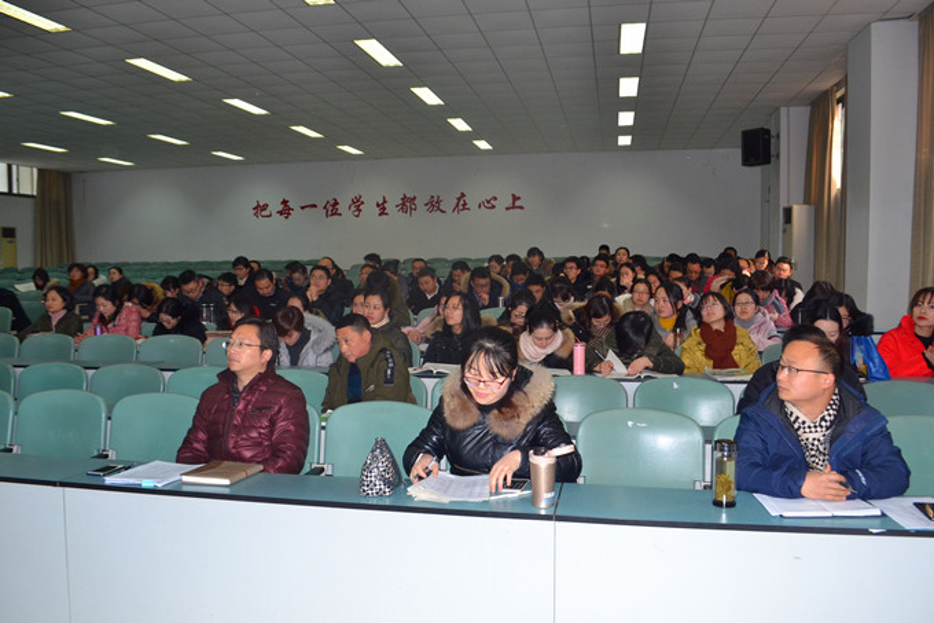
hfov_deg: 67.4
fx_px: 700
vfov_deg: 47.9
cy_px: 312
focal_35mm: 27
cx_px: 467
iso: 800
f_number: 8
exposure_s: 1/60
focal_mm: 18
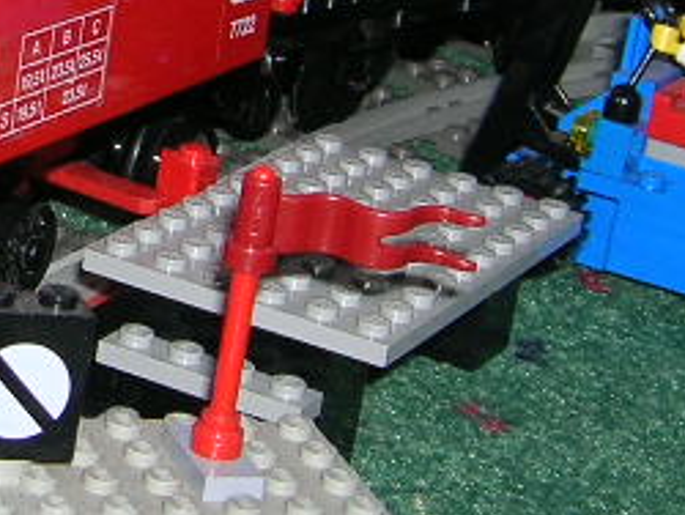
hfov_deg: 13.9
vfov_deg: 10.6
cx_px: -47
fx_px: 2753
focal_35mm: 139
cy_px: -25
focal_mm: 5.7
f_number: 2.9
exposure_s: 1/60.1
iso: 50
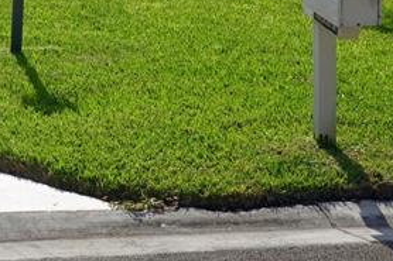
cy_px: -182
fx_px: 1527
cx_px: 42
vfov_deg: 9.4
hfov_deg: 14.5
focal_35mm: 140
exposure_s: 1/800
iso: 125
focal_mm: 13.94
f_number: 5.6
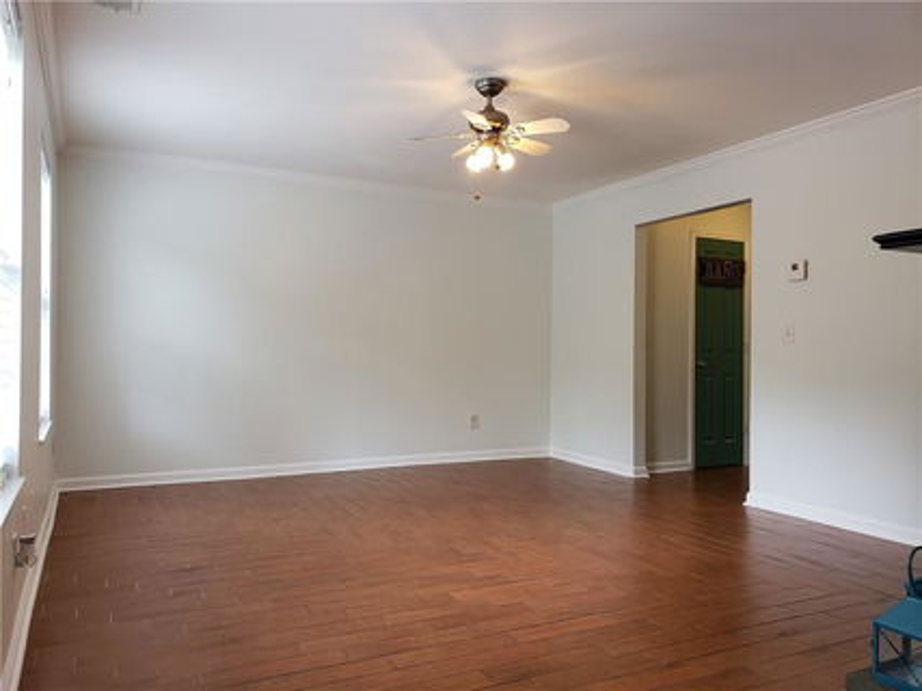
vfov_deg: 53.0
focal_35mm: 26
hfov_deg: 67.3
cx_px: 461
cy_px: 346
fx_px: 692
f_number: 2.4
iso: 160
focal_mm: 4.3
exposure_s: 1/60
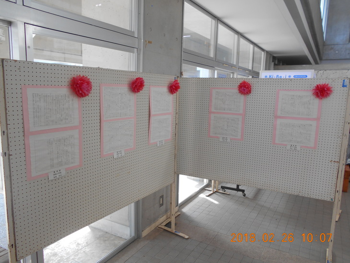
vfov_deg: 53.1
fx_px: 263
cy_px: 132
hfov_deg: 67.3
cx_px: 175
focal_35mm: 26
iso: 80
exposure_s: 1/40
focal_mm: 4.6
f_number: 3.2
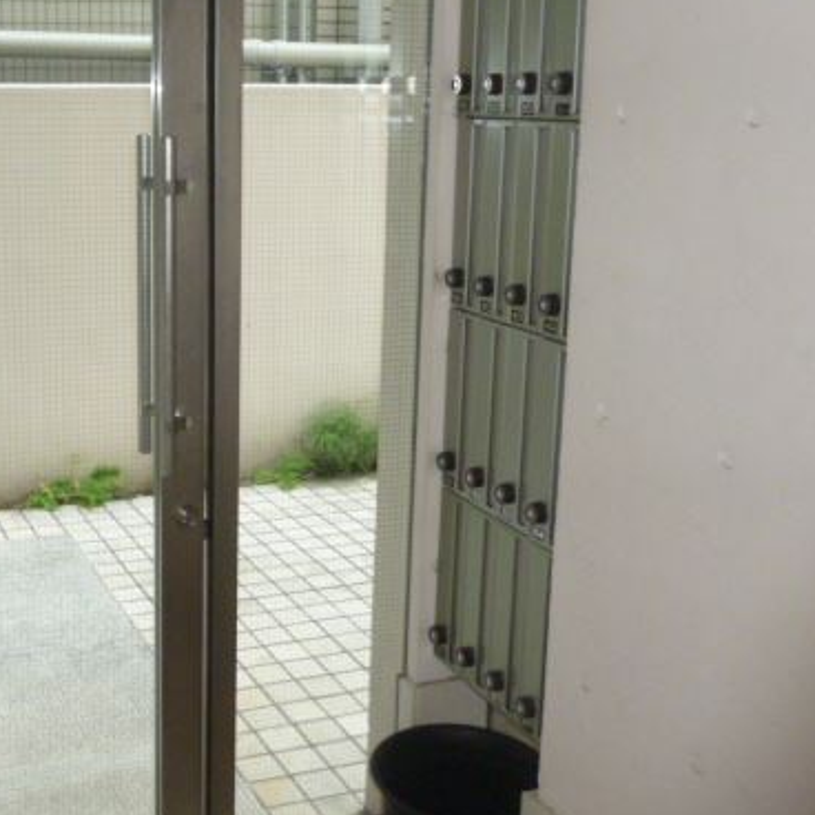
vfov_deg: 38.8
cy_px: 292
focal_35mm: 43
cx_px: 151
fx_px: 1145
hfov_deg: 37.6
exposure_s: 1/60
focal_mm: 5
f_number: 3.1
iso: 400
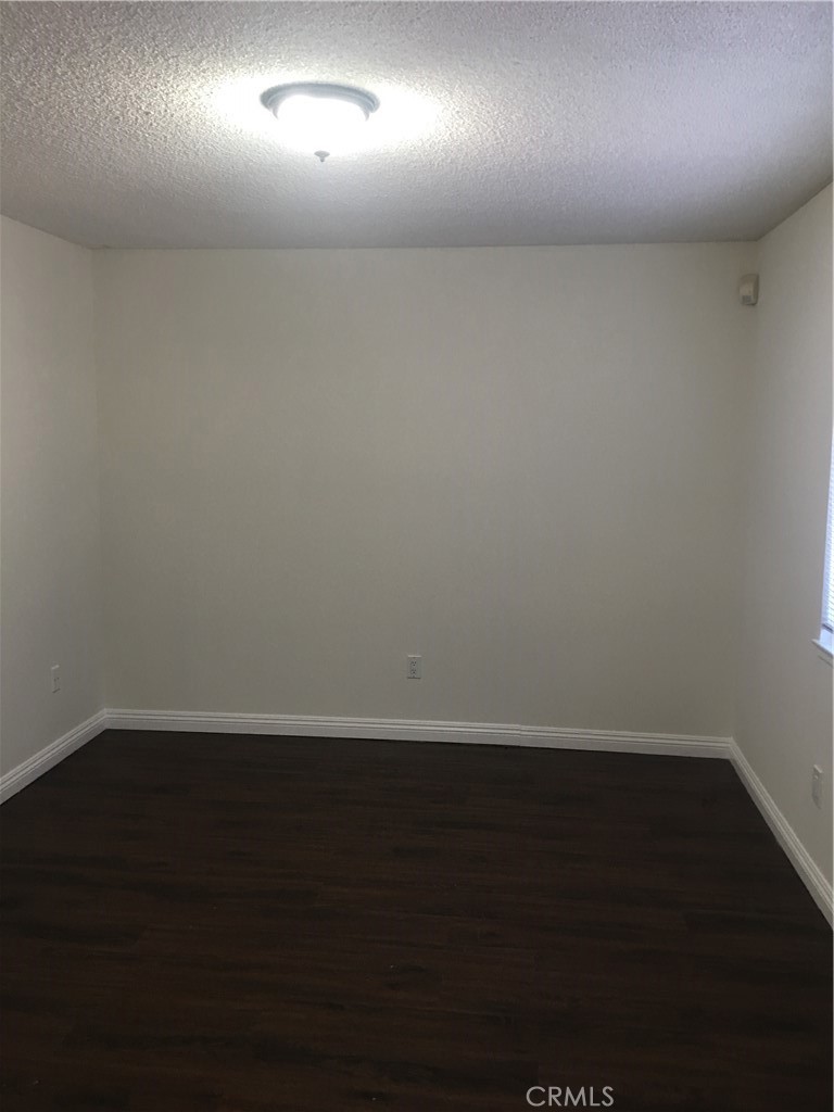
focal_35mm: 29
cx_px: 417
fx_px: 932
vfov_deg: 61.7
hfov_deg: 48.2
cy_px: 556
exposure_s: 1/15
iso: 32
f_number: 2.2
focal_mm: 4.15
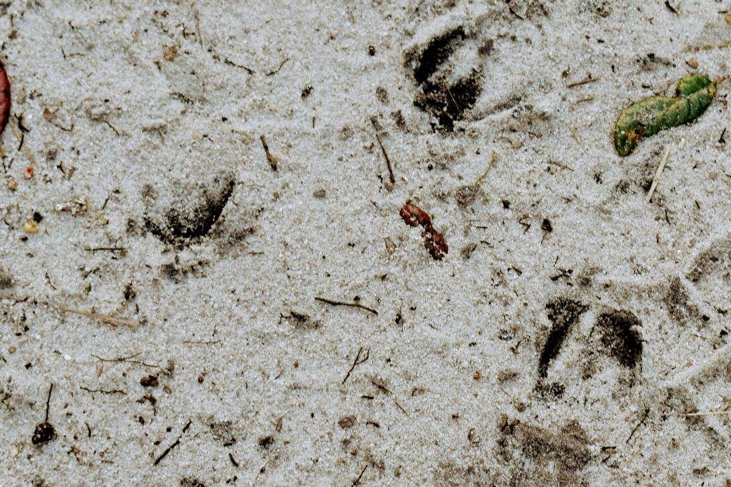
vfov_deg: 8.3
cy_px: 218
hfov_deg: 12.3
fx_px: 3371
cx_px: 524
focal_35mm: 166
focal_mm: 40
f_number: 6.3
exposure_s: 1/60
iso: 160
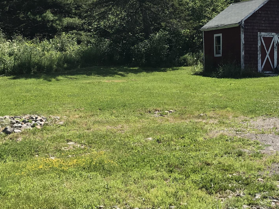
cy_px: 60
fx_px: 476
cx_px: 141
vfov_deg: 24.6
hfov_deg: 32.7
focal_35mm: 59
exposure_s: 1/1773
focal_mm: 3.99
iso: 20
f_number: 1.8
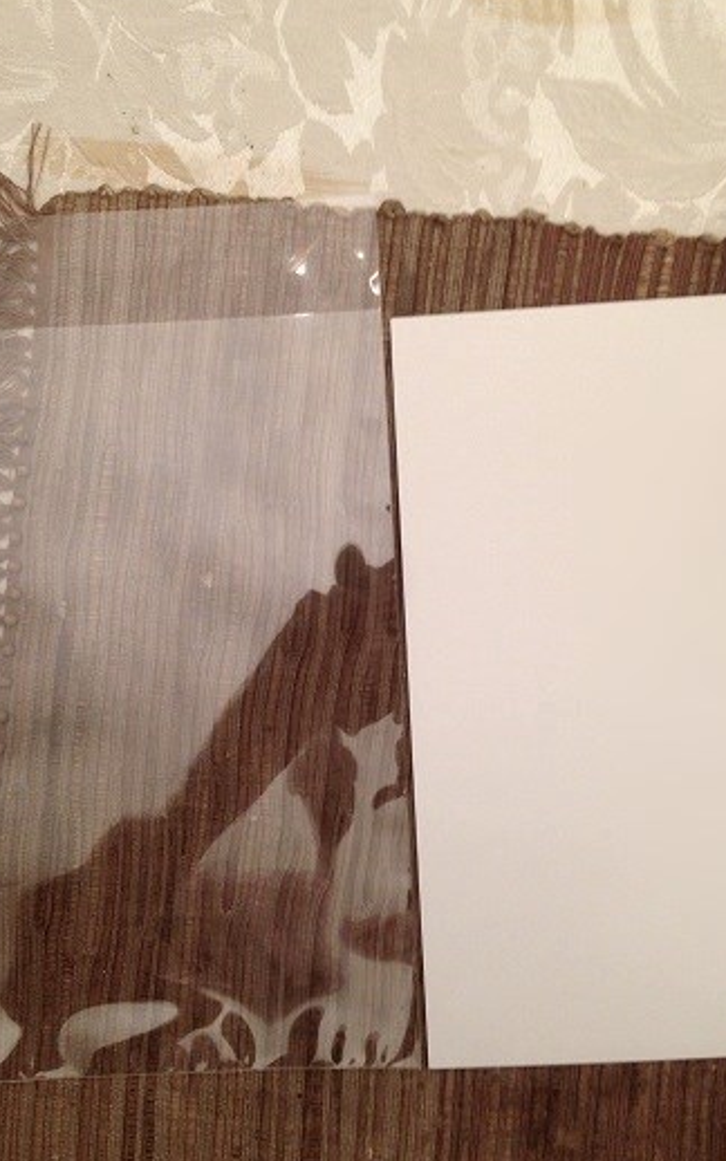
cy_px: 579
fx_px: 1139
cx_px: 376
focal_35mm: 36
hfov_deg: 35.3
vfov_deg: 54.0
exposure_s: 1/20
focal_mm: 4.12
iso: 100
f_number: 2.4
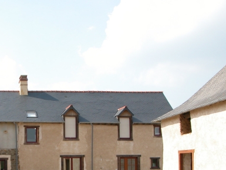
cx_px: 49
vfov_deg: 23.3
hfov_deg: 30.5
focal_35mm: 62
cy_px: 141
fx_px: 405
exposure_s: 1/192
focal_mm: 8.9
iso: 100
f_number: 7.1
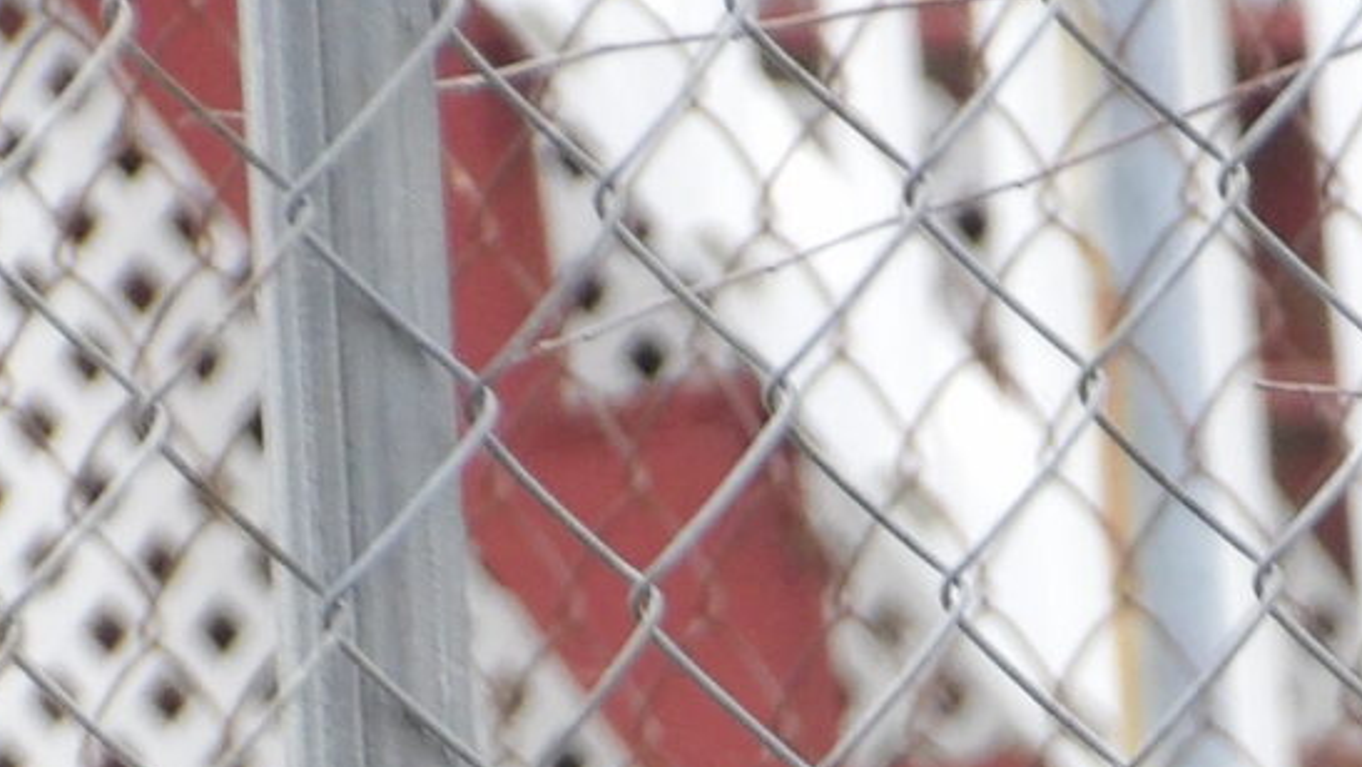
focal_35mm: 2242
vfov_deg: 0.5
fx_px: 80989
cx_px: 1078
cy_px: 2378
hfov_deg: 1.0
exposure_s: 1/100
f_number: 4.2
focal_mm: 78.9
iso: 156
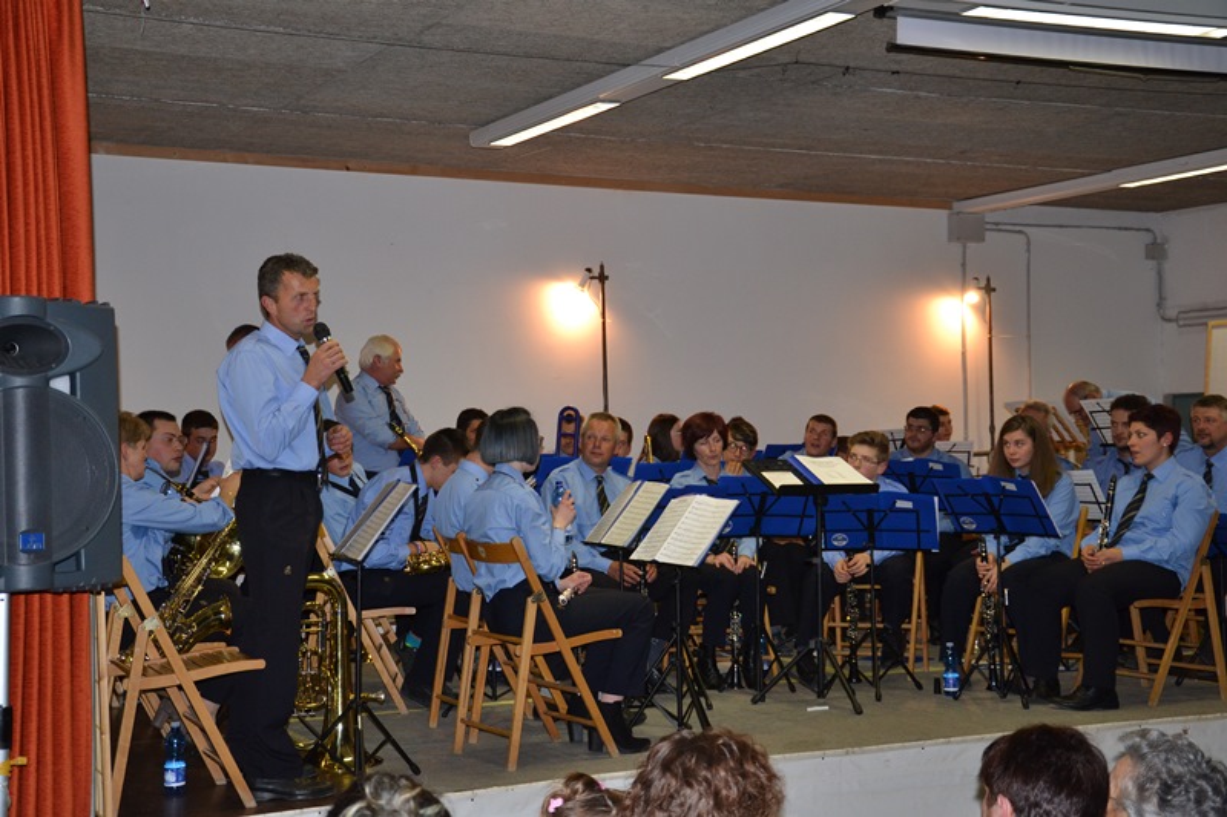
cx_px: 614
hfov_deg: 38.9
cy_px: 408
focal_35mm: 51
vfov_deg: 26.5
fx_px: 1738
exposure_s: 1/60
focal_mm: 34
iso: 900
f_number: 4.2
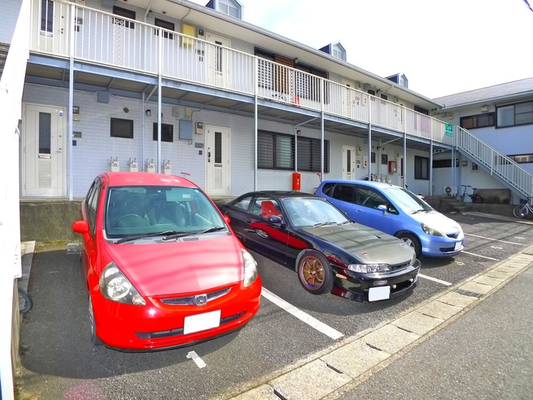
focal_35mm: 26
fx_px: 400
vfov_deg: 53.1
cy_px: 200
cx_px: 266
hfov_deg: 67.3
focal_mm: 5.5
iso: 400
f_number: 3.5
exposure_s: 1/400
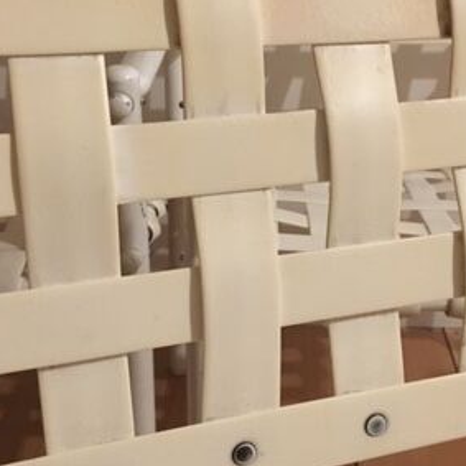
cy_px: 179
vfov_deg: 29.5
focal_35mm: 58
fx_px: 883
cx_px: 300
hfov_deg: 29.4
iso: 250
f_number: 2.2
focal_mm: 4.15
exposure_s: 1/17
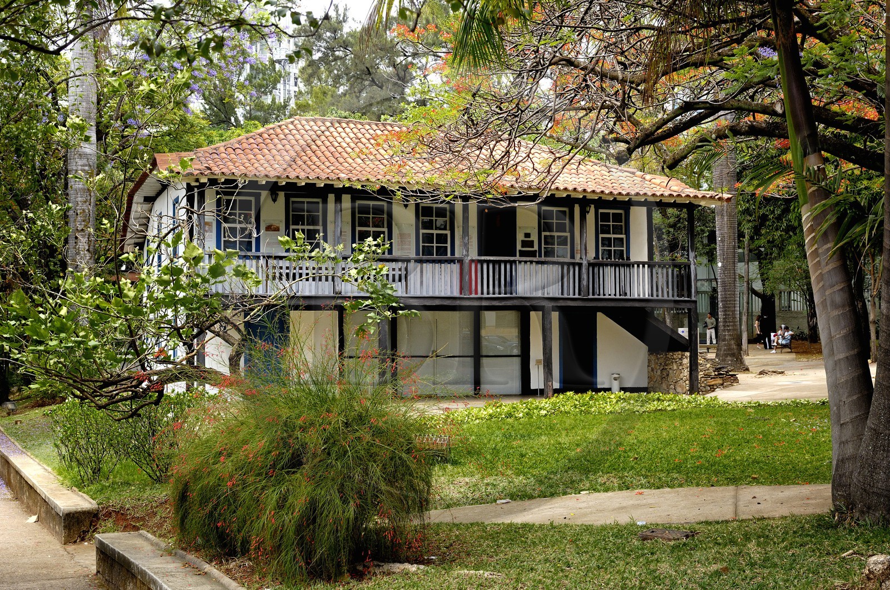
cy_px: 295
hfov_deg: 42.4
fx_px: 1148
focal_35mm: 46
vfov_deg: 28.8
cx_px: 445
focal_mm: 31
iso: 160
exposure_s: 1/80
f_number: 8
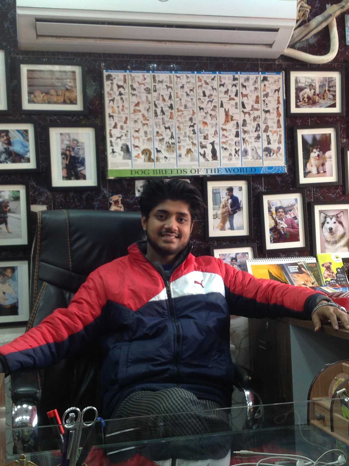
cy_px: 232
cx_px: 187
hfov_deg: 30.9
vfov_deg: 40.4
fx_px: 632
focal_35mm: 47
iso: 64
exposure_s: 1/30
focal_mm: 4.28
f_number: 2.4
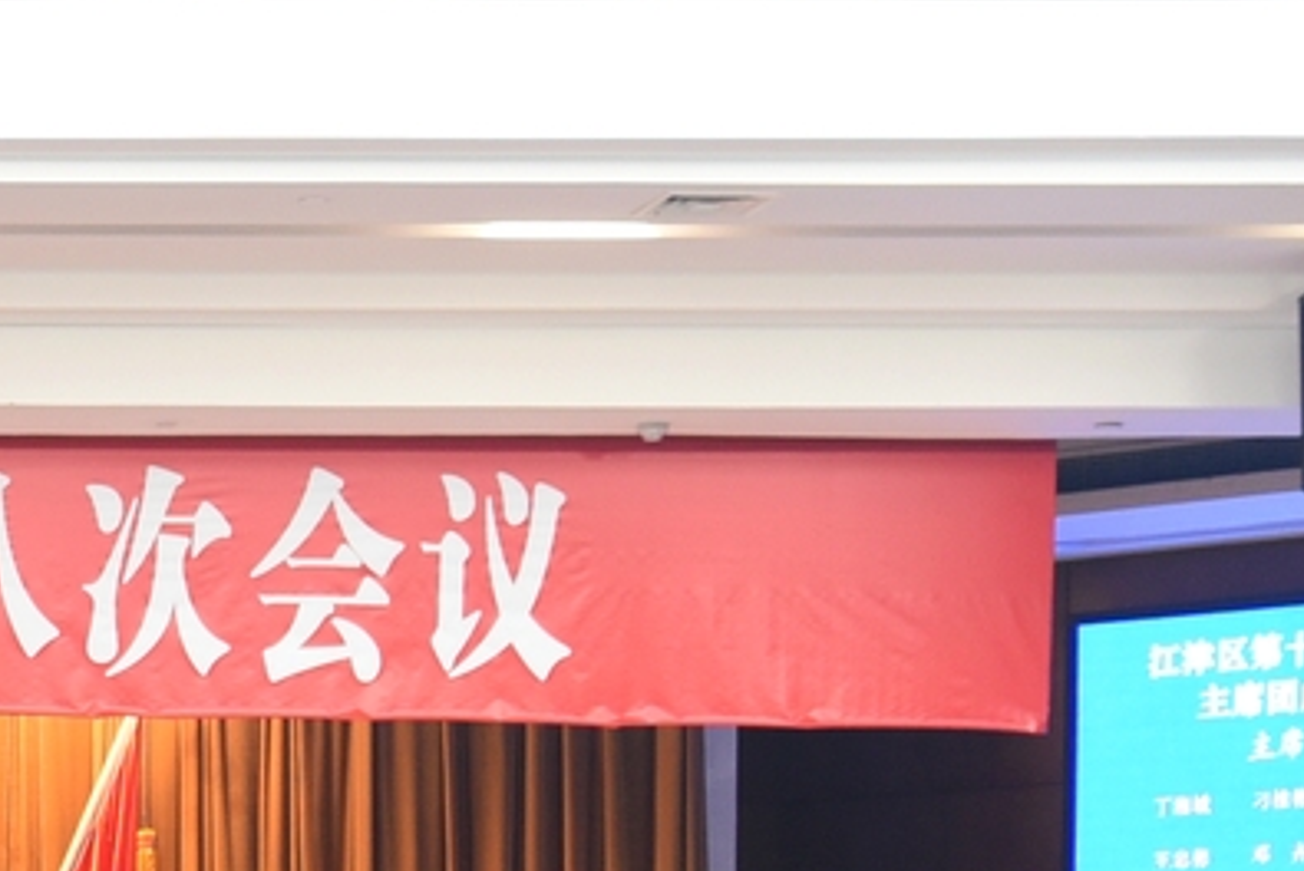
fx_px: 6162
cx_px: -1221
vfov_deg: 7.9
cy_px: 1336
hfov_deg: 11.1
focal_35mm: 170
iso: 1000
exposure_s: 1/100
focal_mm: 35
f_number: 4
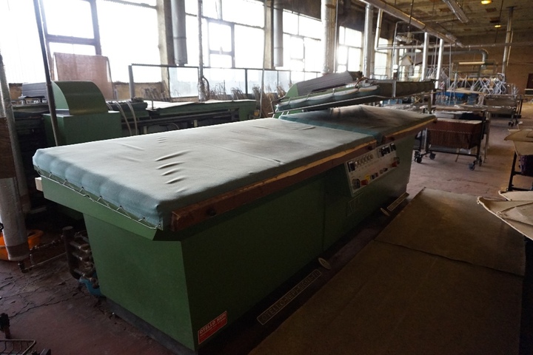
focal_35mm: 24
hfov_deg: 73.7
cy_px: 178
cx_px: 266
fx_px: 355
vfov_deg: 53.1
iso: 3200
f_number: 3.5
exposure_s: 1/30
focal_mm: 16
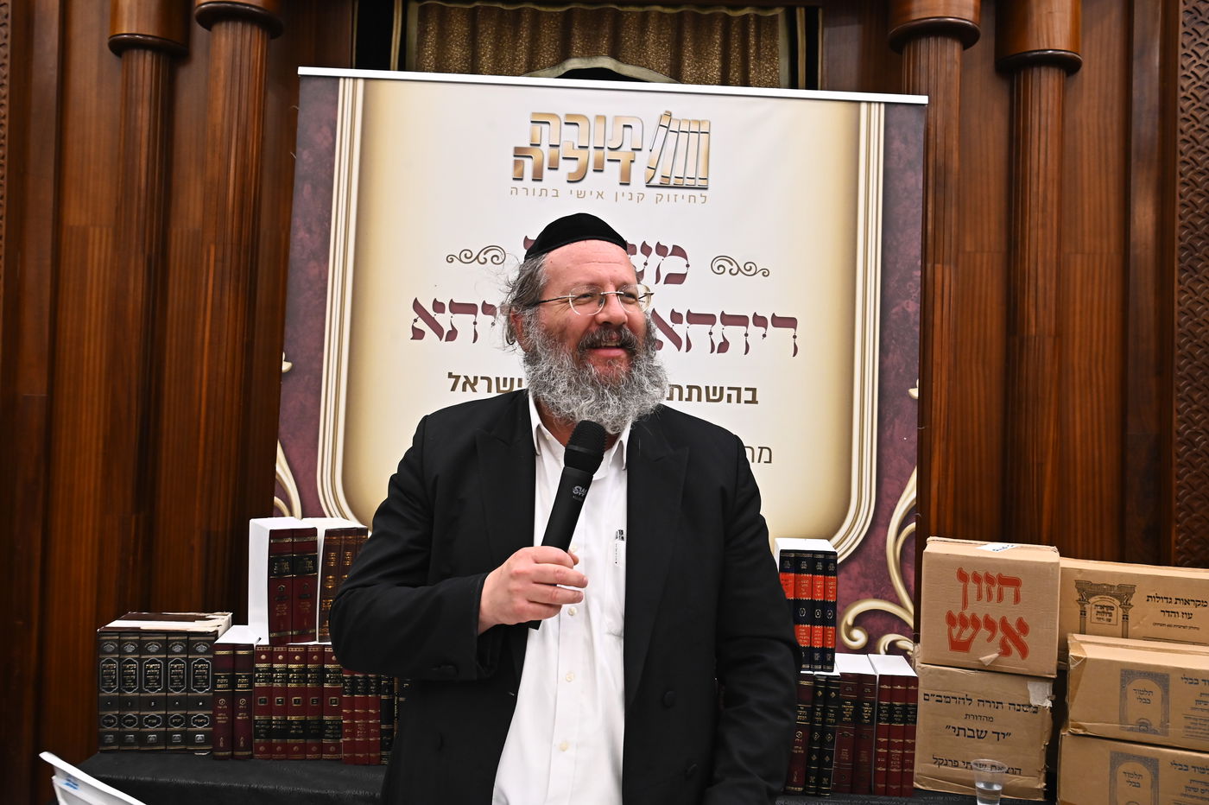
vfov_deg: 38.8
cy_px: 402
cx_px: 604
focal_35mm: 34
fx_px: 1141
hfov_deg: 55.8
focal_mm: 34
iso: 3200
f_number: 8
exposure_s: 1/160
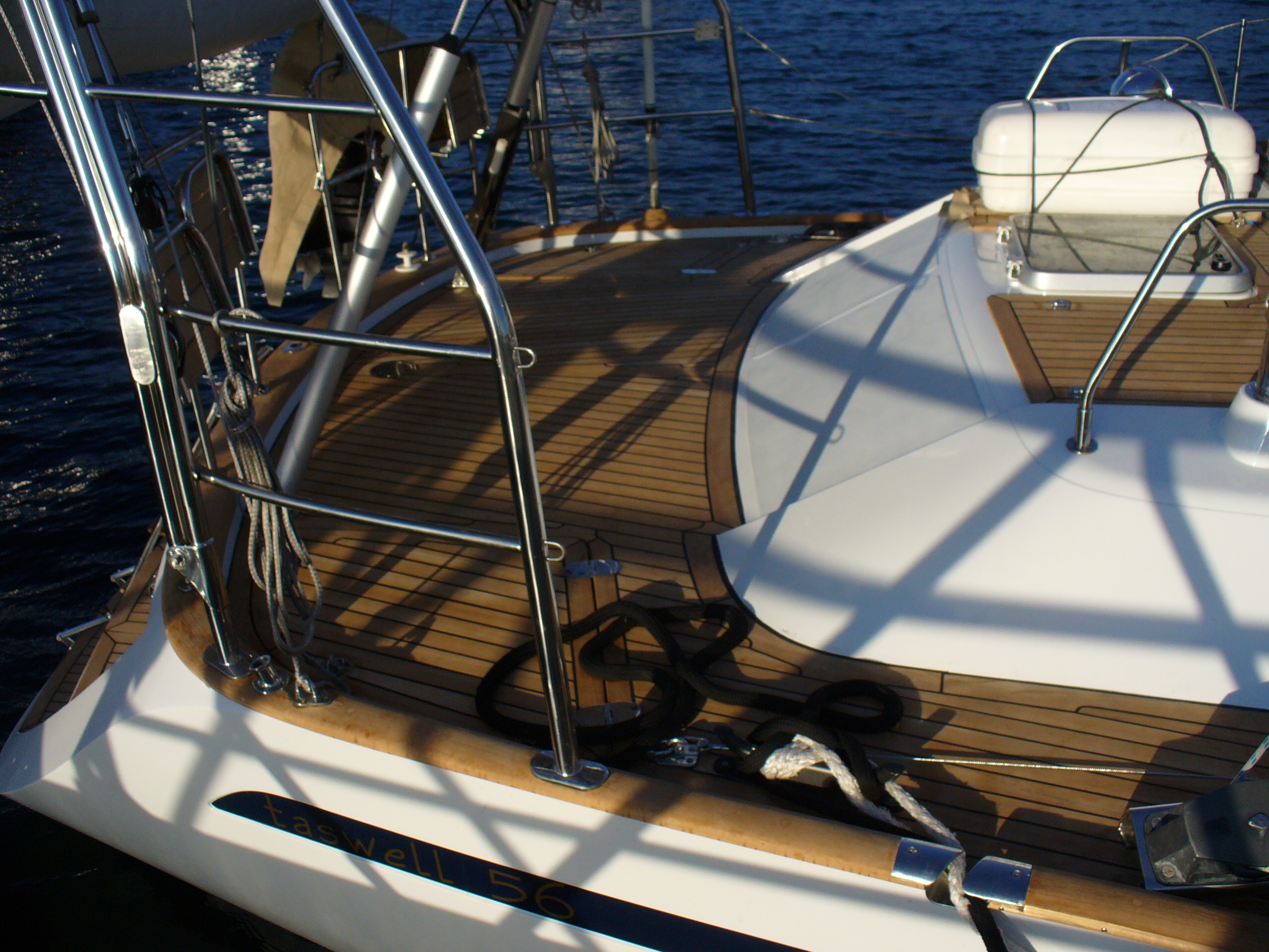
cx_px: 634
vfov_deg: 38.7
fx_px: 1356
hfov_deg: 50.1
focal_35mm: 37
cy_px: 476
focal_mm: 6.1
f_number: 5.6
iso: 80
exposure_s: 1/400
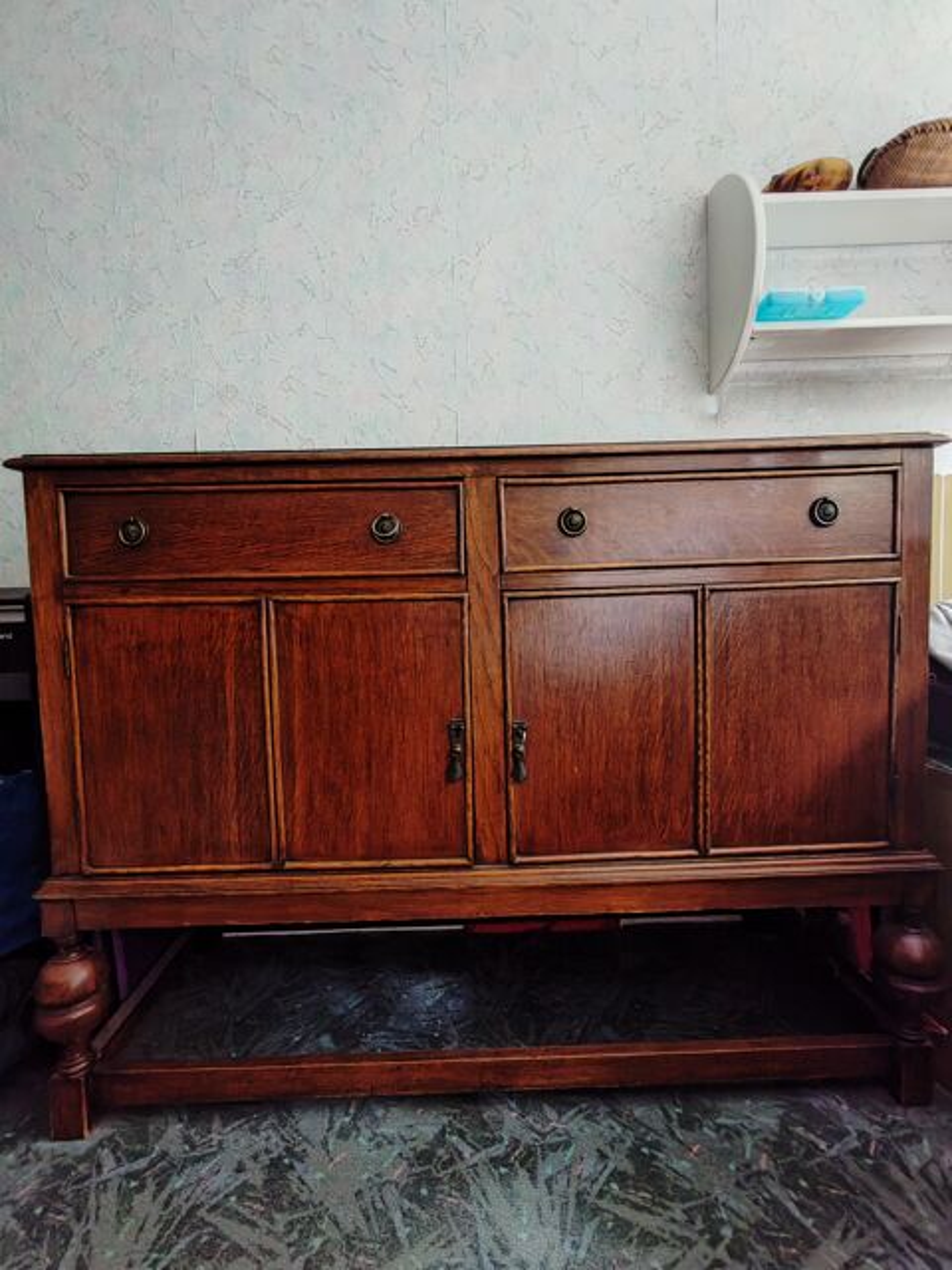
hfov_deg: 78.1
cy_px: 635
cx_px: 476
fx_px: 587
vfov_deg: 94.5
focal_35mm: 16
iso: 800
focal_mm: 1.96
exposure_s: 1/25
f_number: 2.2
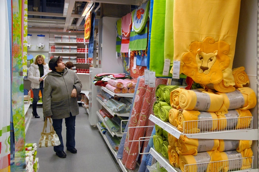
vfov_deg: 36.8
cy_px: 86
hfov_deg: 53.2
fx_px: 259
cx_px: 130
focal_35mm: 36
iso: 800
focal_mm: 24
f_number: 4.5
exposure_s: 1/60
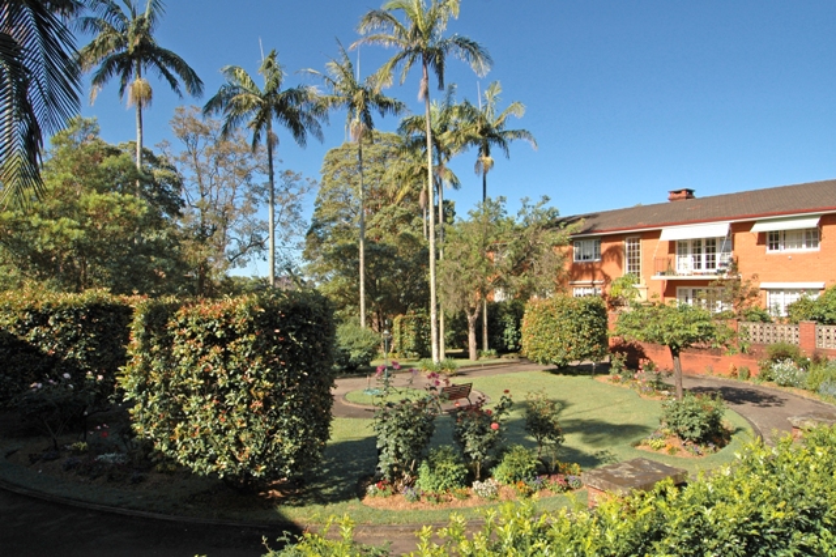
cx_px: 418
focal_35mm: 22
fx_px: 522
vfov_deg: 56.1
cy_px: 278
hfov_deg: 77.4
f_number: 9
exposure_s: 1/320
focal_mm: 15
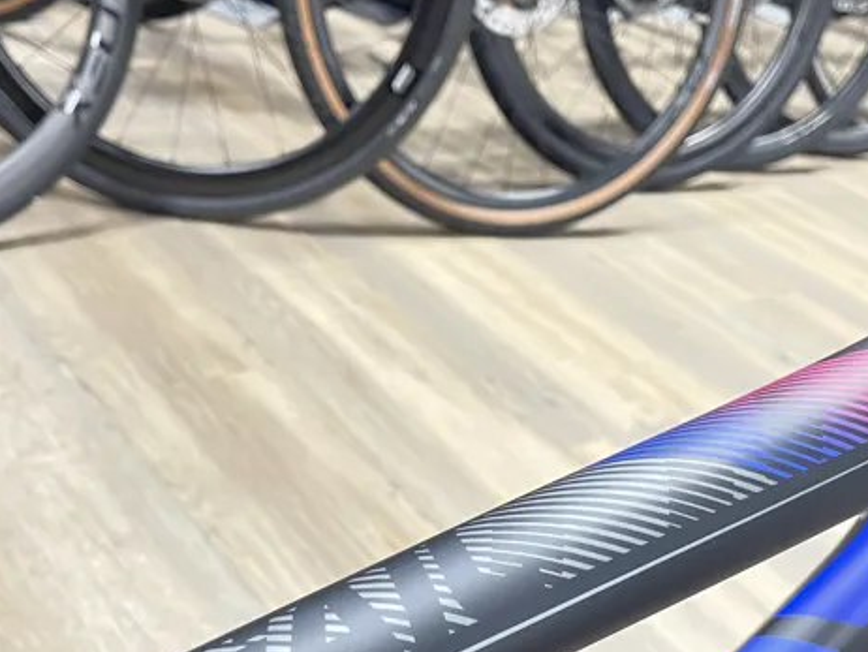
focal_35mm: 45
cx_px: 447
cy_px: 455
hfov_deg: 42.1
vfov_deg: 31.8
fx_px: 1129
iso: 500
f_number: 1.6
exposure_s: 1/50
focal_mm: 5.1
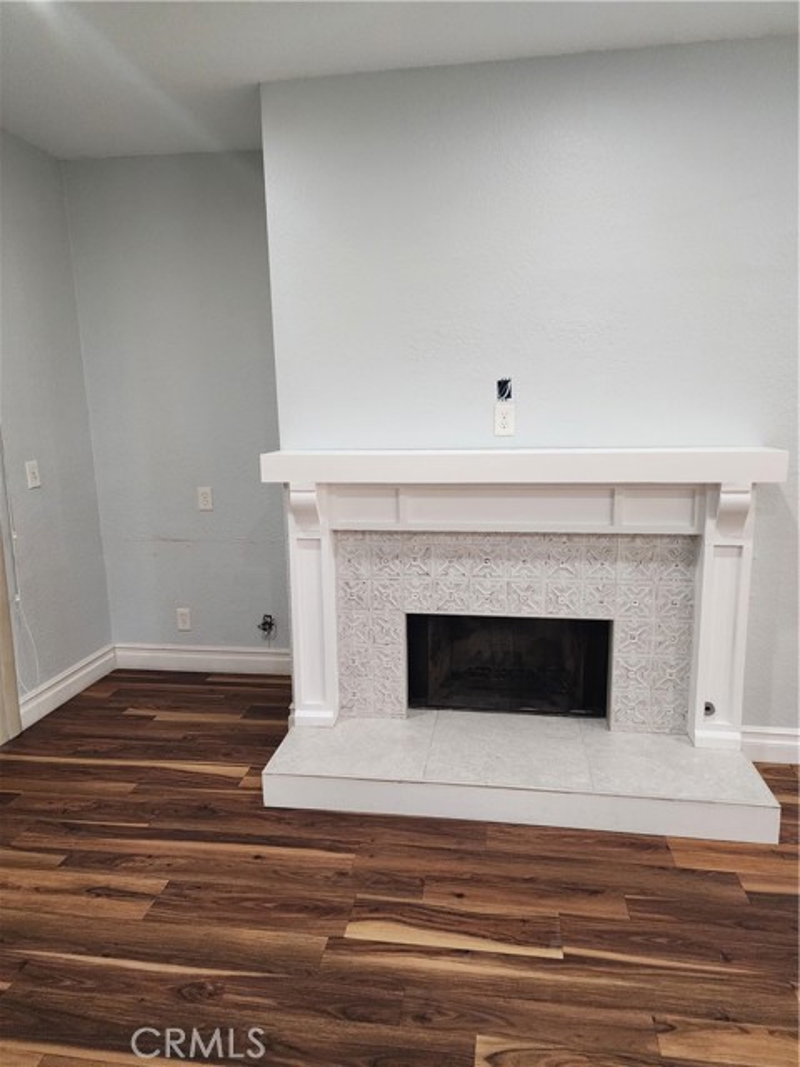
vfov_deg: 73.9
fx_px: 709
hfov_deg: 58.9
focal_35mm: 23
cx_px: 400
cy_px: 534
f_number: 1.8
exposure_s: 1/120
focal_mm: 6.4
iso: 640
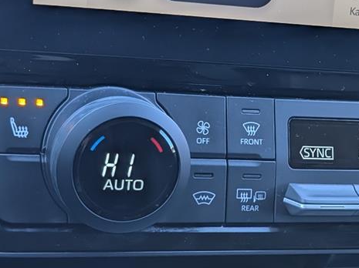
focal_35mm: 108
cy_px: 207
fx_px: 1119
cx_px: 345
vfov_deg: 13.6
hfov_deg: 17.8
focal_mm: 6.9
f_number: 1.68
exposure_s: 1/152
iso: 153
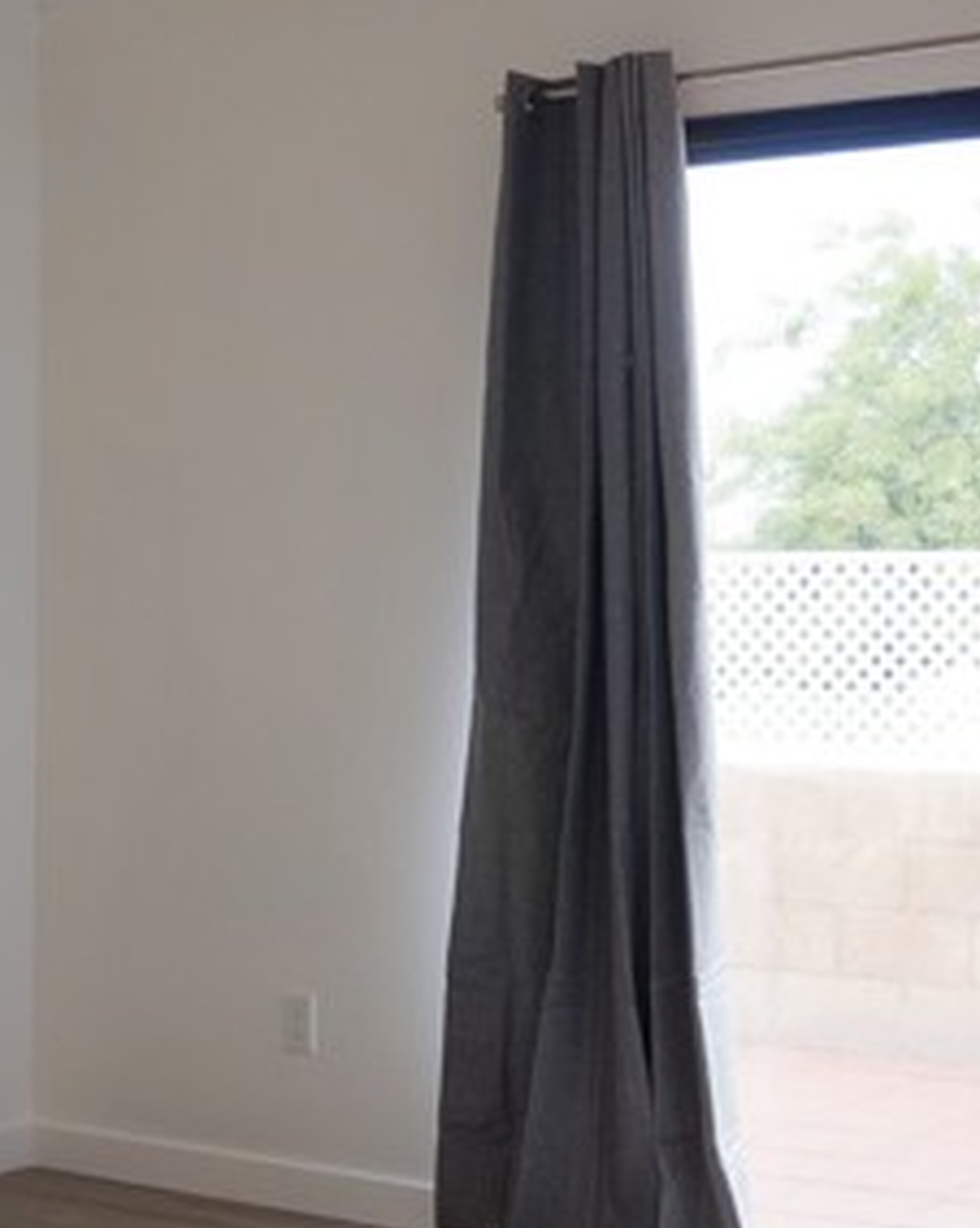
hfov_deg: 21.5
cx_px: 165
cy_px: 610
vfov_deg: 27.2
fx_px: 2541
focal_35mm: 70
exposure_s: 1/60
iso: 125
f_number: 4
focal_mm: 22
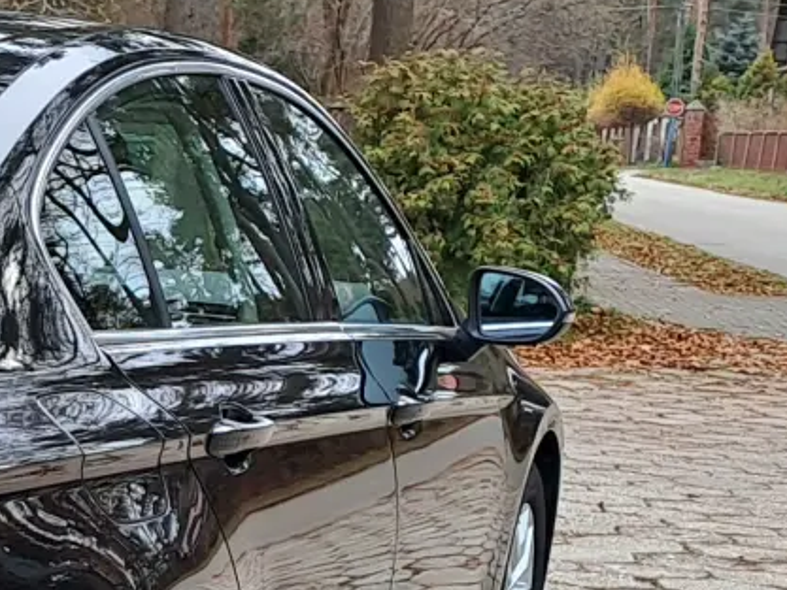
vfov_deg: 13.4
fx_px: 2456
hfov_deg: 16.5
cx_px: -400
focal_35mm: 108
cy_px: 686
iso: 32
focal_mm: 4.65
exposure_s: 1/172
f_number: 1.8
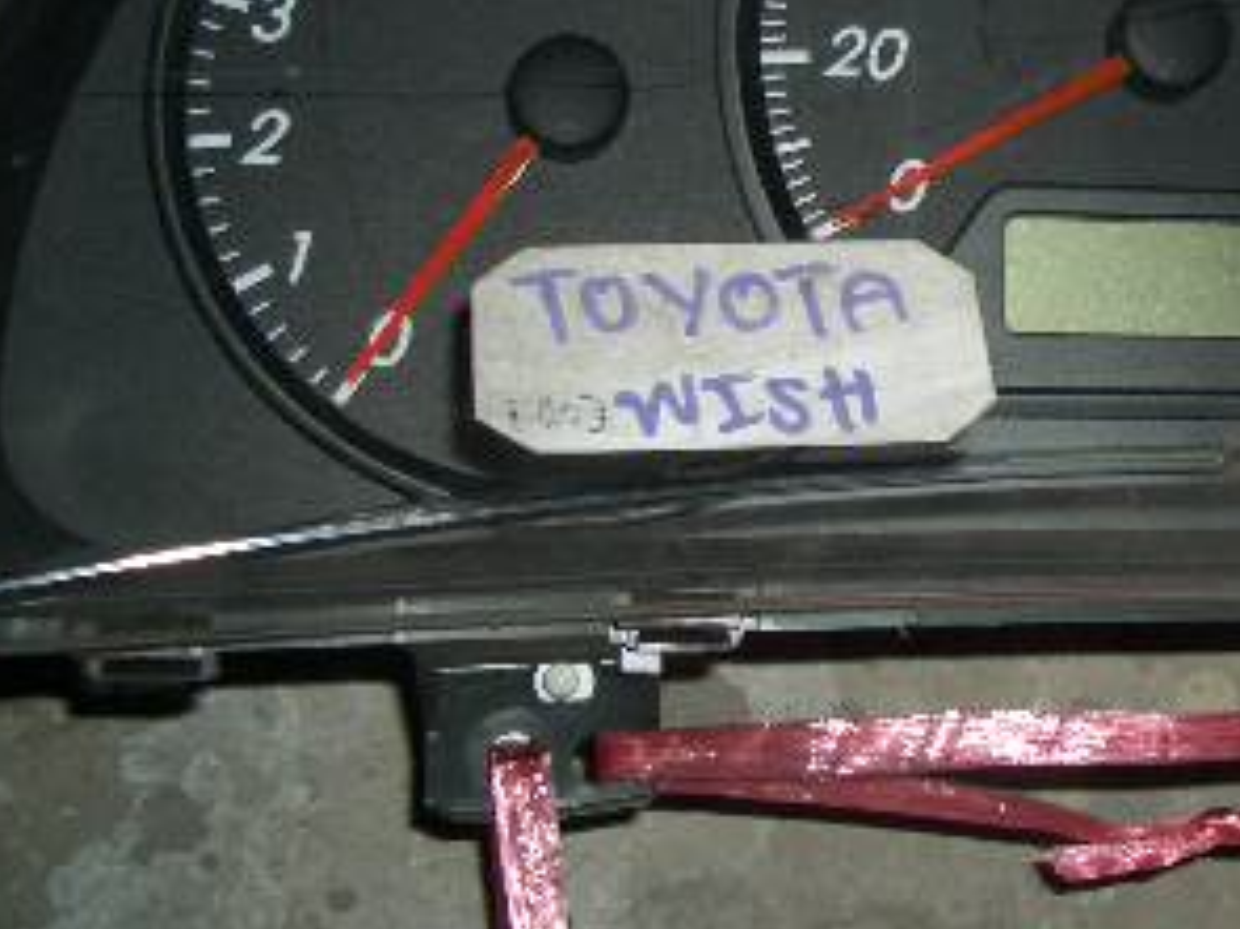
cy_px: 59
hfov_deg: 24.6
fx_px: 2721
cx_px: 1223
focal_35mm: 76
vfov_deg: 19.0
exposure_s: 1/60
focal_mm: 5.8
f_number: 4.3
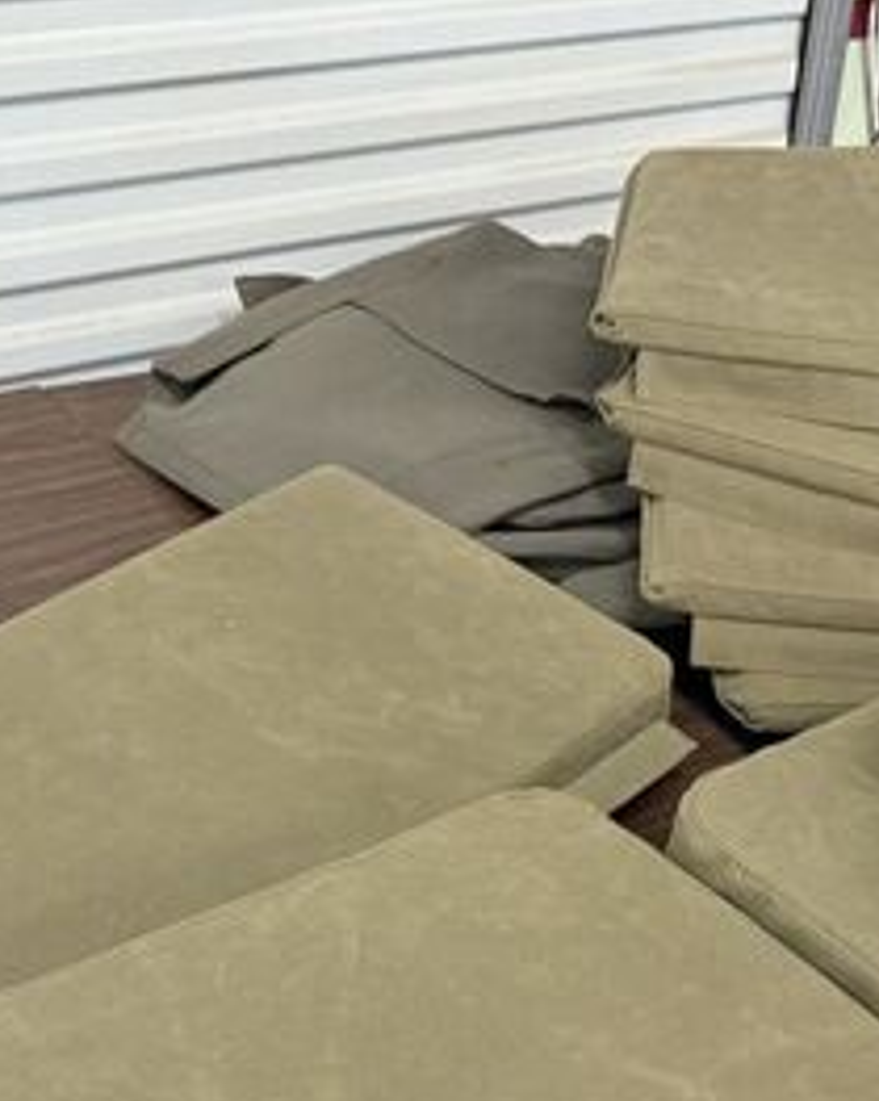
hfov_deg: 25.9
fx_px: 1888
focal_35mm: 58
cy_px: 1013
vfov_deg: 30.9
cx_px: 670
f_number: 1.78
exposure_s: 1/60
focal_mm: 6.76
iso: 250
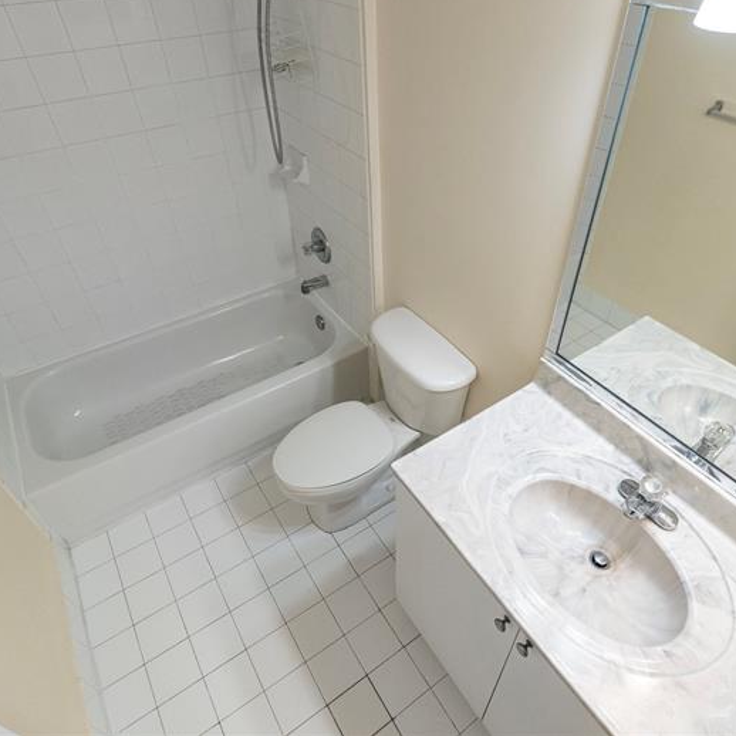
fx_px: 521
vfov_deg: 70.5
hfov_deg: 70.3
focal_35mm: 22
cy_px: 359
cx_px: 402
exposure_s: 1/200
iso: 800
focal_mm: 11
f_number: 4
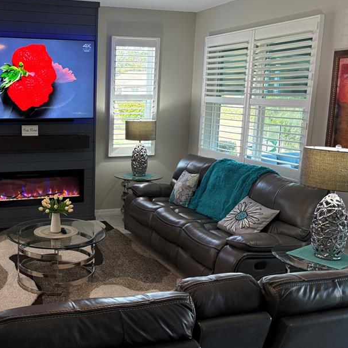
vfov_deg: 42.8
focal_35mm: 39
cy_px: 171
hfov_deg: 41.3
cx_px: 77
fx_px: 444
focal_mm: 5.96
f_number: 1.6
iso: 200
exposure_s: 1/120
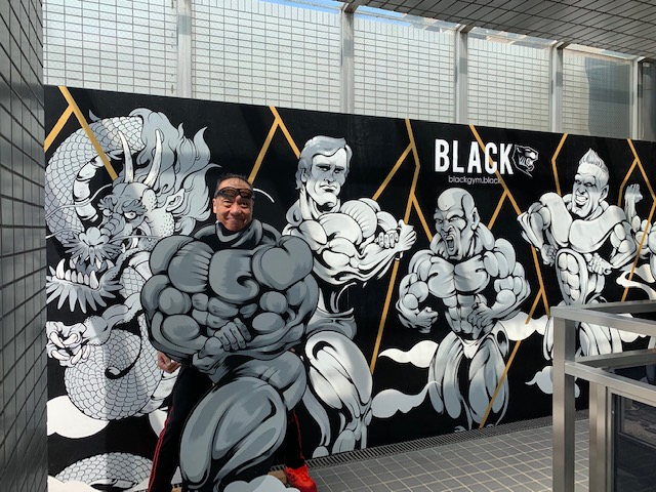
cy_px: 246
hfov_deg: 67.3
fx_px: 493
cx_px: 328
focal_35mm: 26
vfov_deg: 53.1
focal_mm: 4.25
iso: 25
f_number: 1.8
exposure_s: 1/945
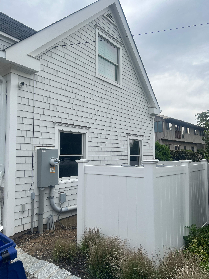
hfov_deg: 53.1
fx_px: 209
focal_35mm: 26
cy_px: 140
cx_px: 104
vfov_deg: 67.3
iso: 50
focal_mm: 5.7
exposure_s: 1/3257
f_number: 1.5
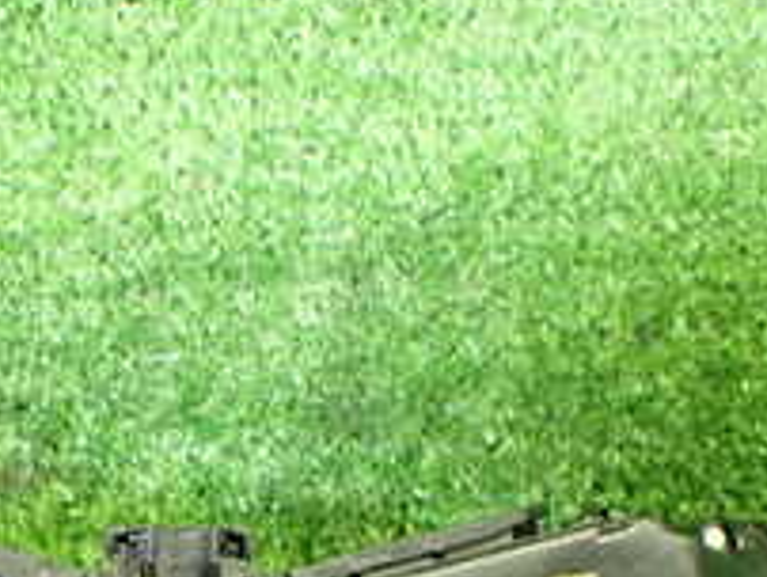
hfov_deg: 21.7
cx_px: 163
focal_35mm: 89
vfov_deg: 15.8
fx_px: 1974
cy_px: 740
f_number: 2.3
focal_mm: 5.4
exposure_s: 1/100
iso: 800
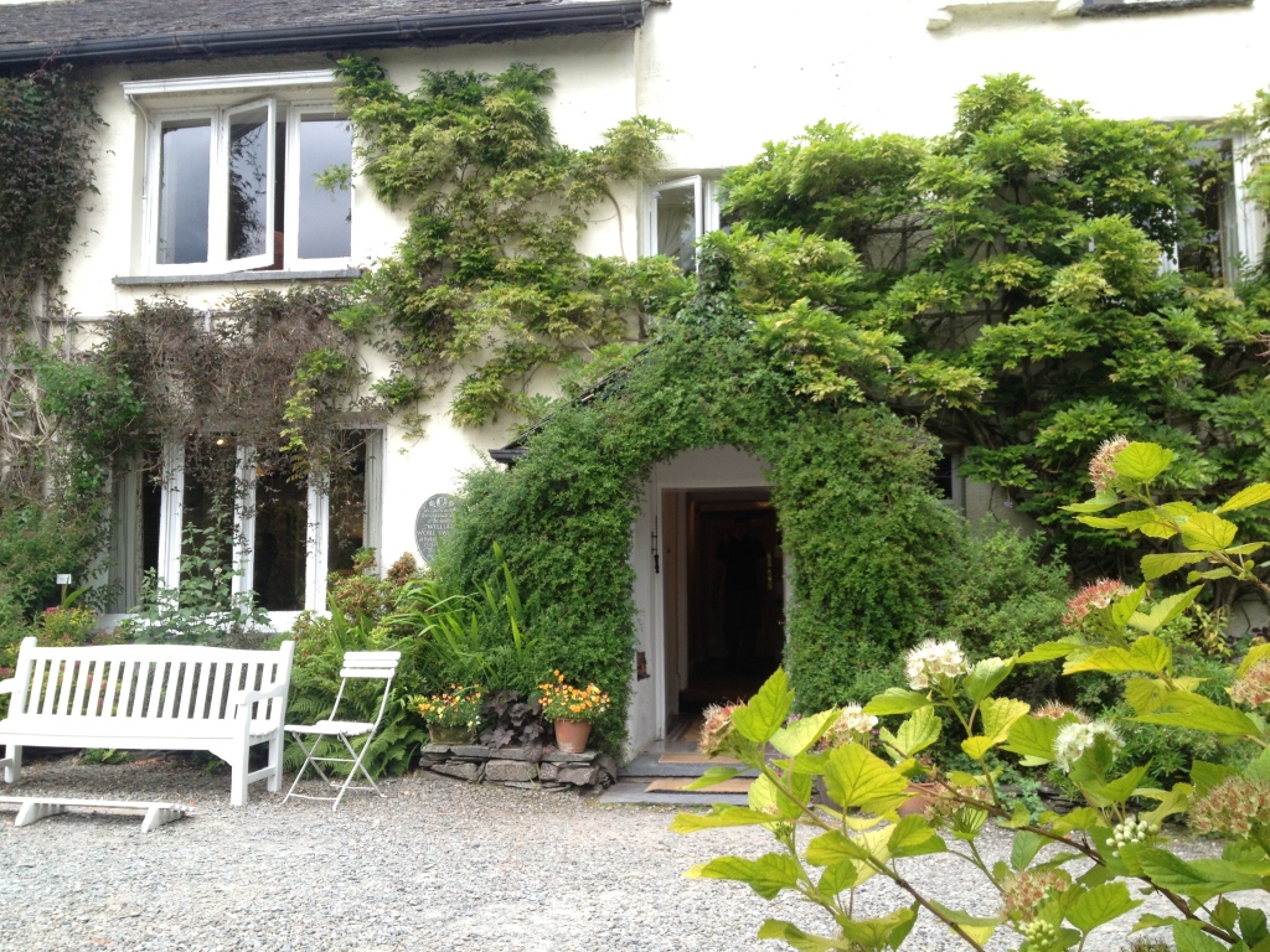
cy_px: 476
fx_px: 1284
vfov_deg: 40.7
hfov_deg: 52.6
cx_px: 635
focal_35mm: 35
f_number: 2.4
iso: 50
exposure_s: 1/120
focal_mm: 4.28
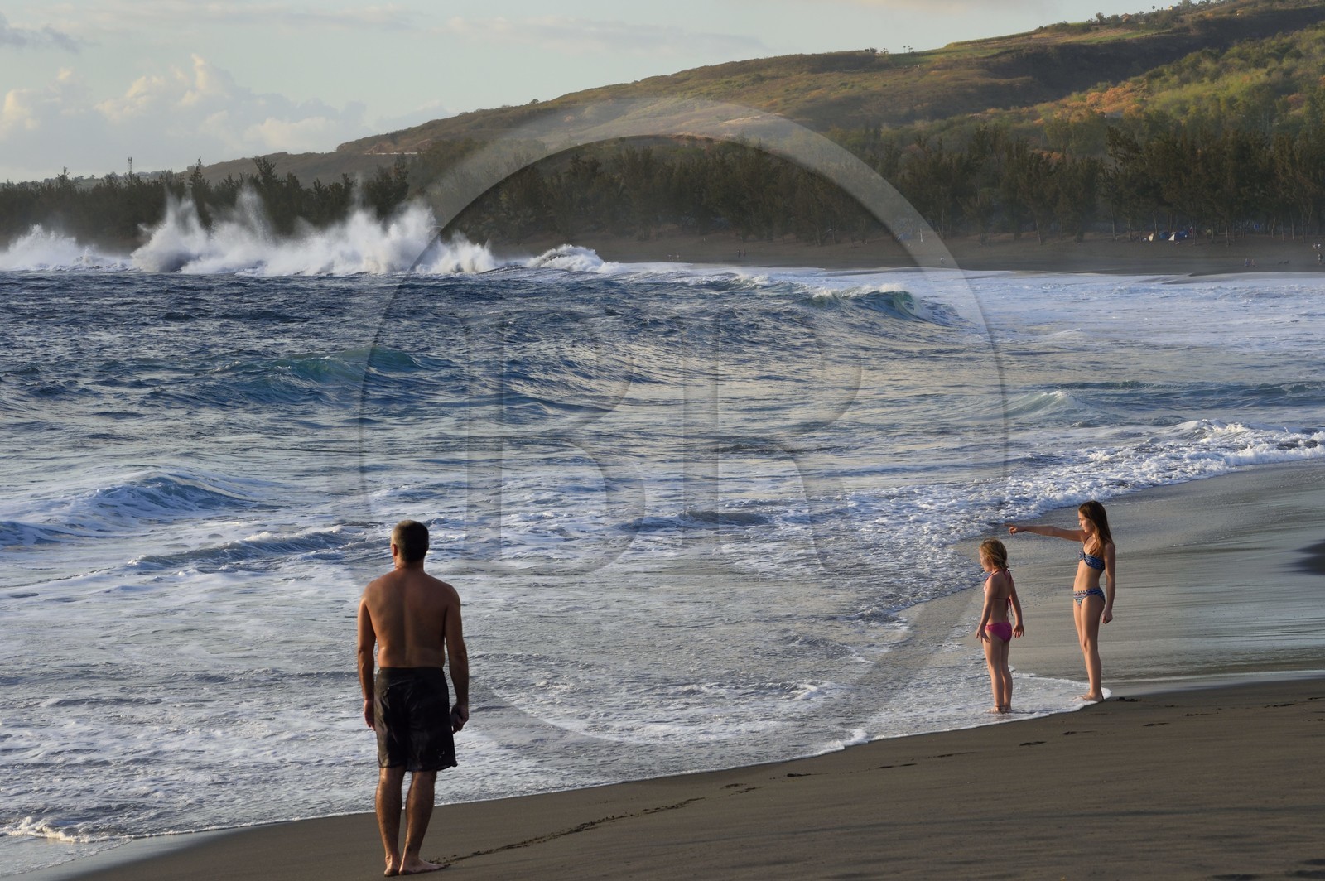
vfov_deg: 13.0
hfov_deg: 19.5
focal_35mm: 105
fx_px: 3861
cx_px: 662
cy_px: 440
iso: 400
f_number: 11
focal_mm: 105
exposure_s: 1/250
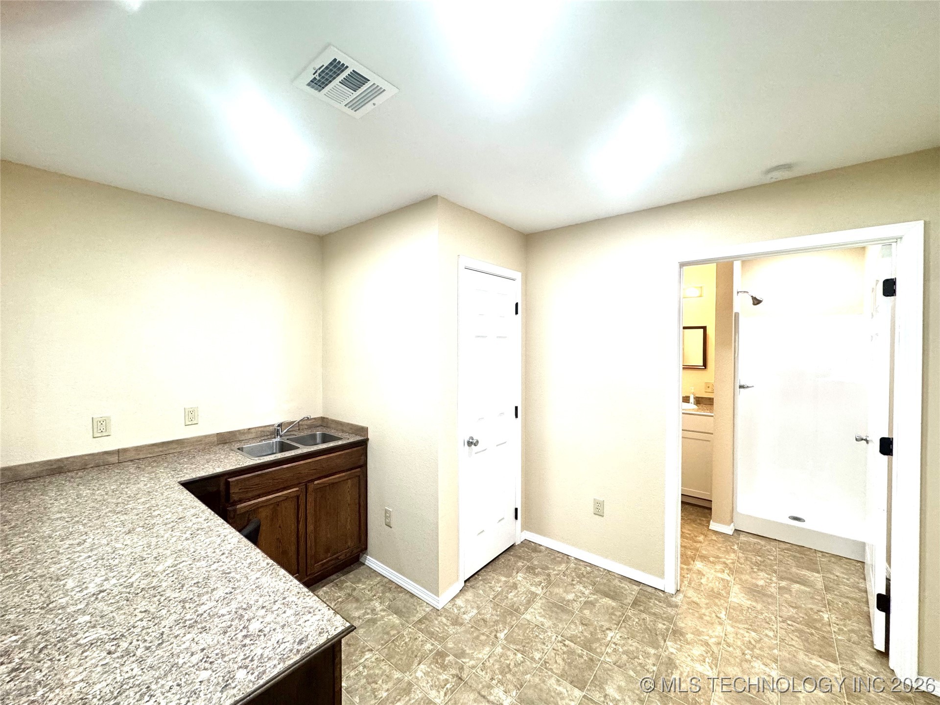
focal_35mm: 14
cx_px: 470
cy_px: 352
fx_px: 380
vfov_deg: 85.7
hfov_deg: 102.1
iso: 200
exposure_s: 1/120
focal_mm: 2.22
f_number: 2.2
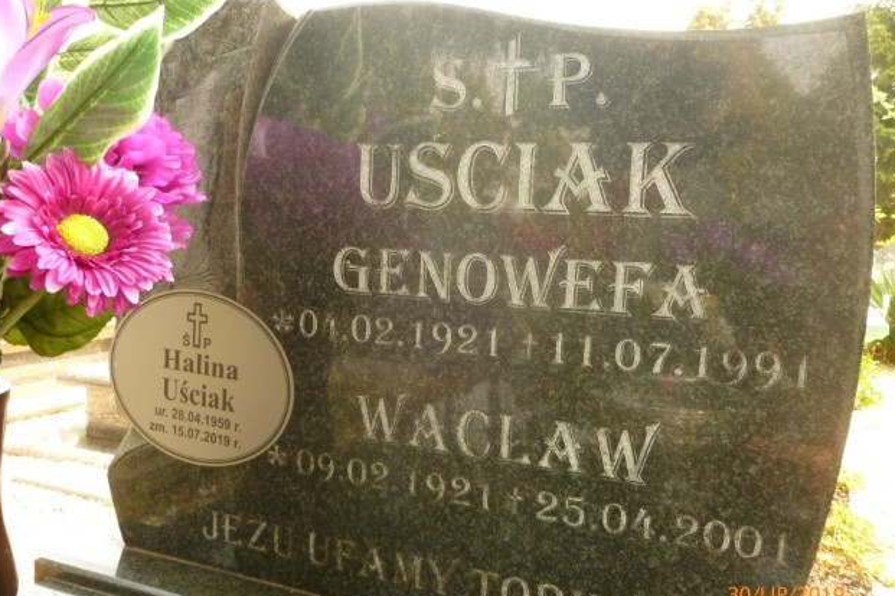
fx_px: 746
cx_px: 442
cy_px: 318
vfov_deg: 43.6
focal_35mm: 30
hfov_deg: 61.9
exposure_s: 1/125
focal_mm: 5
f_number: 3.3
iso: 200
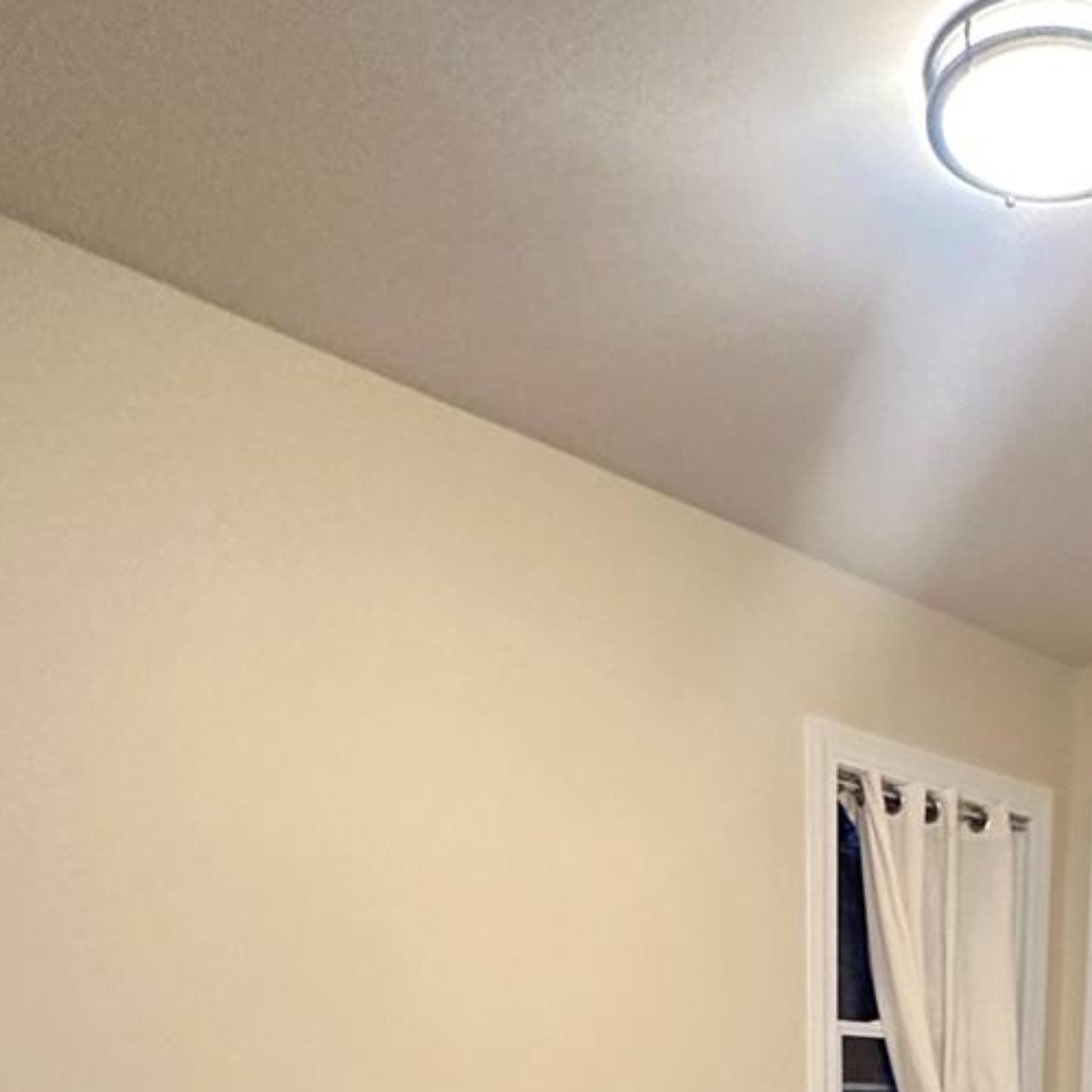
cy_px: 1468
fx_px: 1356
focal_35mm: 38
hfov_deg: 41.0
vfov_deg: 31.8
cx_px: 946
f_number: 2.2
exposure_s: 1/60
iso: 500
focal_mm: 2.22
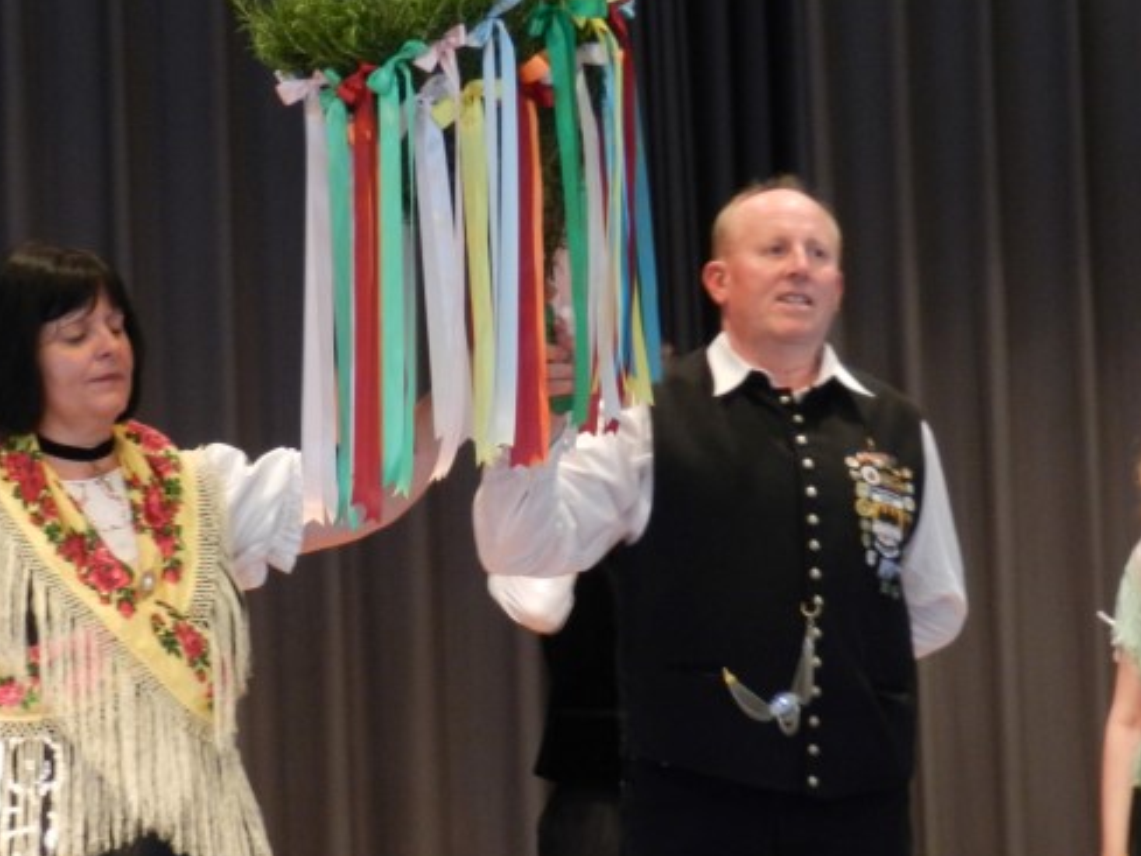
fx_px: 6198
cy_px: 546
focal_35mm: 188
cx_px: 394
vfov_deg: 7.9
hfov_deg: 10.5
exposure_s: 1/20
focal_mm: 20.5
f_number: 4.8
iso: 400
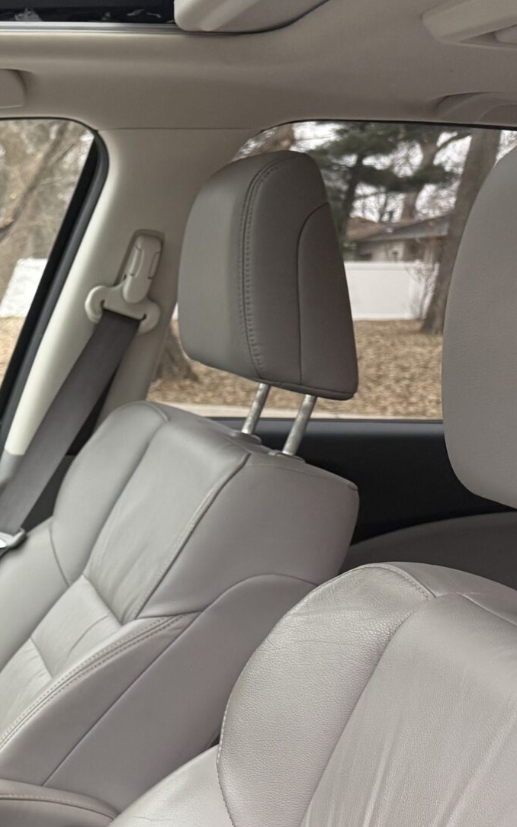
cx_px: -349
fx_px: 1353
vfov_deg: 33.2
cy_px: 646
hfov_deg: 18.2
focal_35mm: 60
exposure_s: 1/71
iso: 200
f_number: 1.78
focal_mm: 6.76
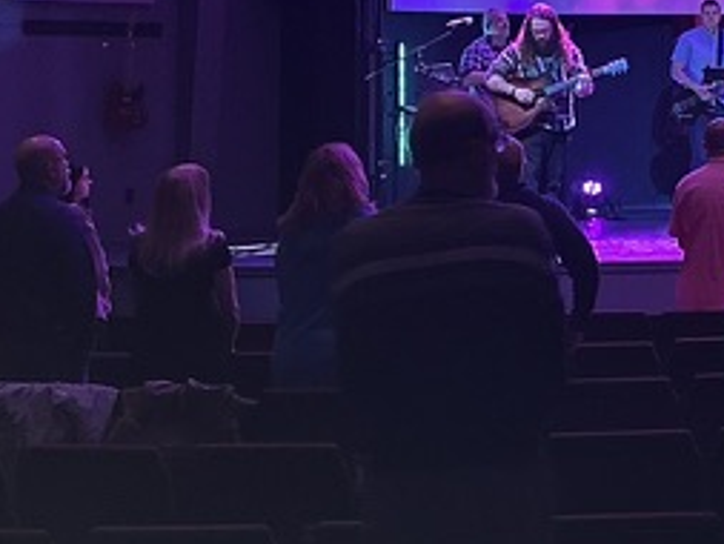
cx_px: 858
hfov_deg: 19.1
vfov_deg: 14.8
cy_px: -86
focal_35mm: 97
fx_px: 2030
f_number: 1.78
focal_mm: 6.86
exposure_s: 1/40
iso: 1000
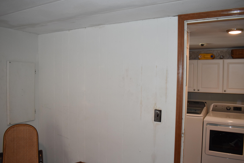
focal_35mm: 29
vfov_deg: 44.9
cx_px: 123
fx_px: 197
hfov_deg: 63.7
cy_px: 87
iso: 800
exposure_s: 1/160
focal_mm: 18
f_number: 4.5
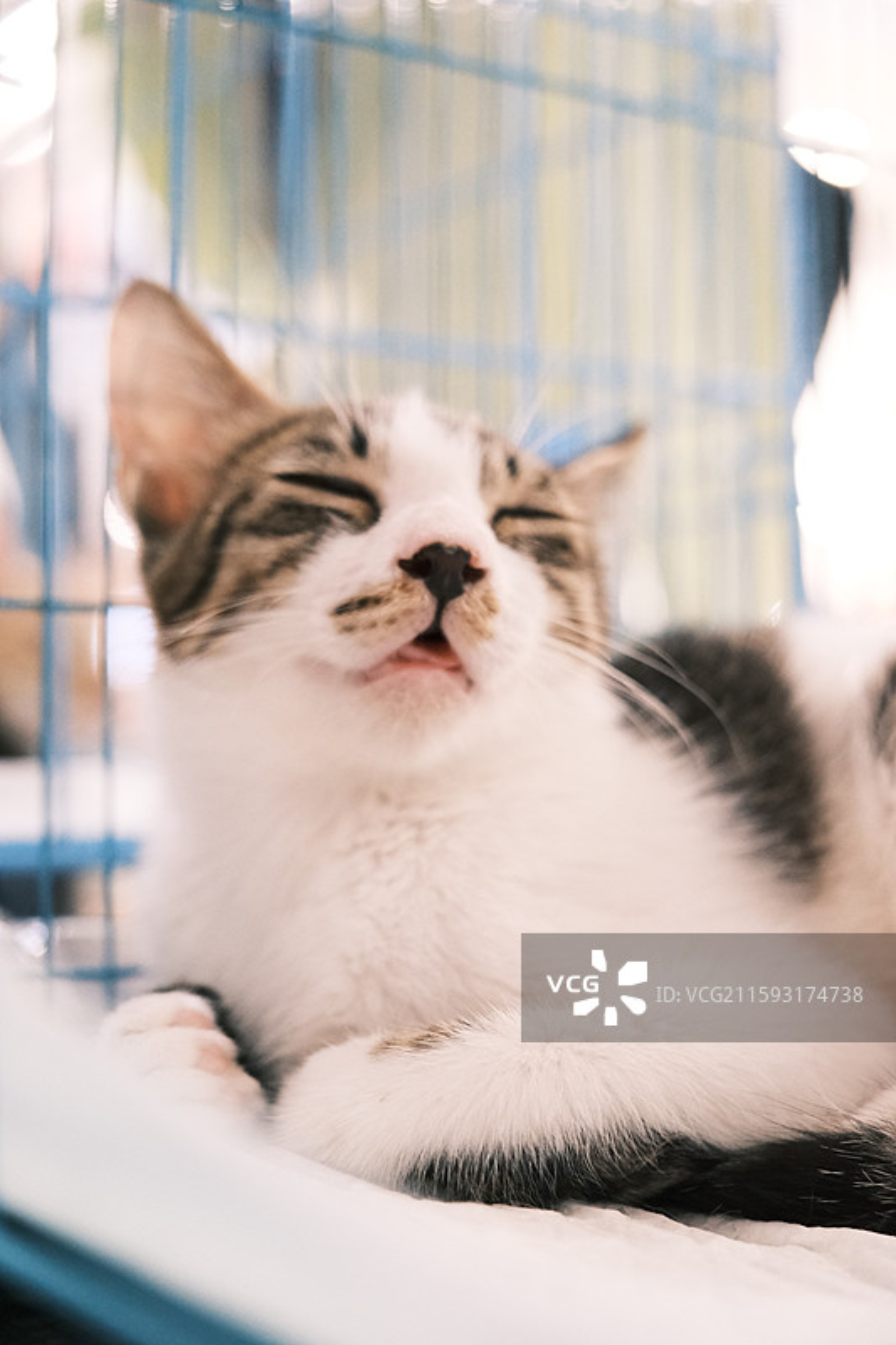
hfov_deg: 28.1
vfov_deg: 41.1
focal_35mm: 48
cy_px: 672
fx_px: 1793
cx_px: 448
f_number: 2.8
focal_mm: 31.9
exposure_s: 1/200
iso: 5000
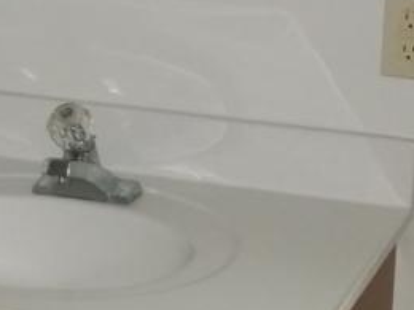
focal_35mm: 126
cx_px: 197
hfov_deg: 15.6
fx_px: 1507
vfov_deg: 11.5
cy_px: 367
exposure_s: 1/30
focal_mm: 5.7
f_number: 2.9
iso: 160
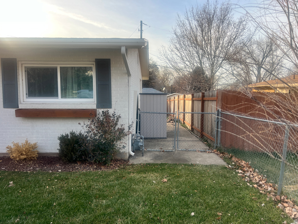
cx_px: 149
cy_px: 112
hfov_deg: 67.3
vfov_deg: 53.1
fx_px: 224
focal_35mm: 26
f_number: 1.5
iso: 50
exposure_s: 1/1147
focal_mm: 5.7
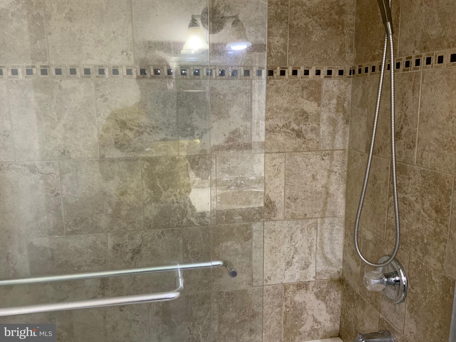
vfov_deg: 48.2
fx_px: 382
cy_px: 171
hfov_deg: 61.7
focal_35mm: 29
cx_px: 228
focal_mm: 3
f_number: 1.8
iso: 250
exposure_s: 1/60
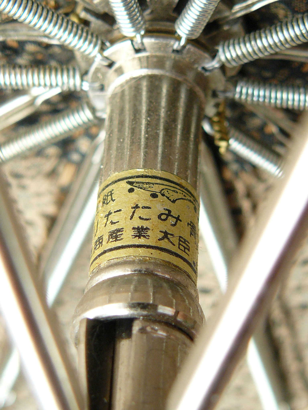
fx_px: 997
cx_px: 154
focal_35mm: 84
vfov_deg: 23.3
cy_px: 205
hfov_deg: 17.6
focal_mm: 9.3
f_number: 2.8
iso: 100
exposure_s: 1/100
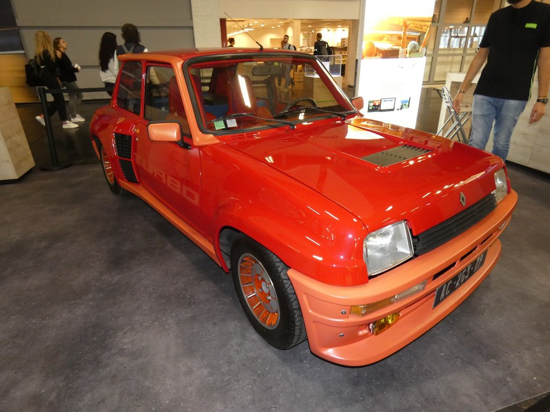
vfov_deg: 66.0
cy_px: 206
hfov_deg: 81.7
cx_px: 275
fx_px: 318
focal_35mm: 20
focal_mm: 3.6
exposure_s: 1/60
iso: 400
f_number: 2.8
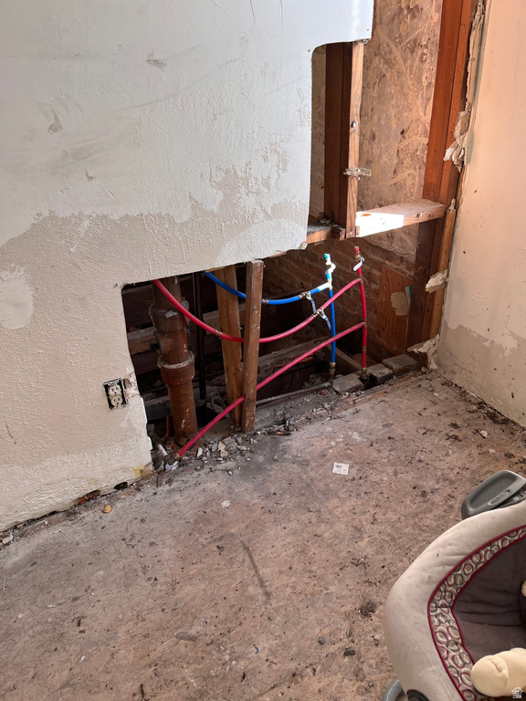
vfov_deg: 67.3
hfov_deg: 53.1
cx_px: 263
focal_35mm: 26
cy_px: 350
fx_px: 527
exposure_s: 1/121
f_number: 1.6
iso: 64
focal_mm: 5.1
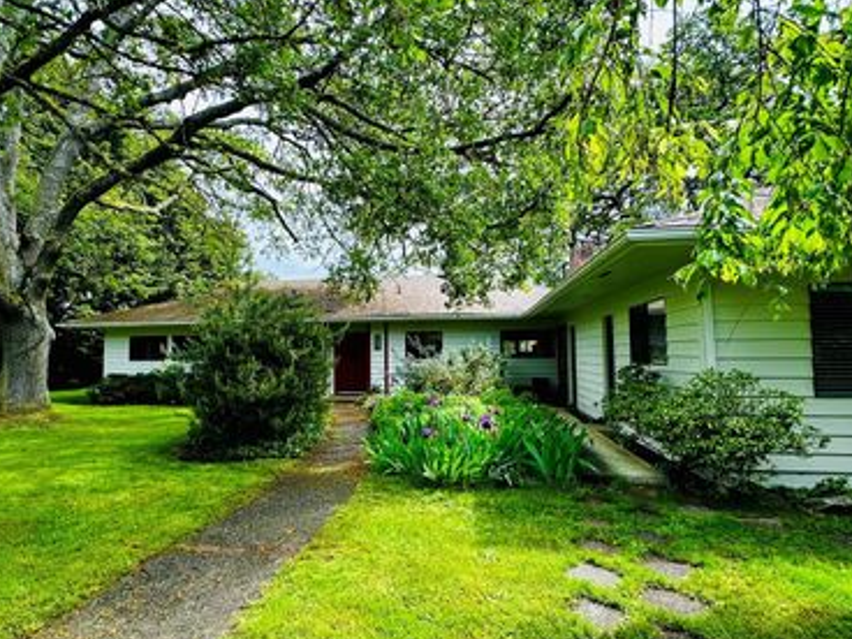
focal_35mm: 19
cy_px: 329
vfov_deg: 68.7
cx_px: 394
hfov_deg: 84.5
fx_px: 468
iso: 40
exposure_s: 1/344
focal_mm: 2.22
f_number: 2.2
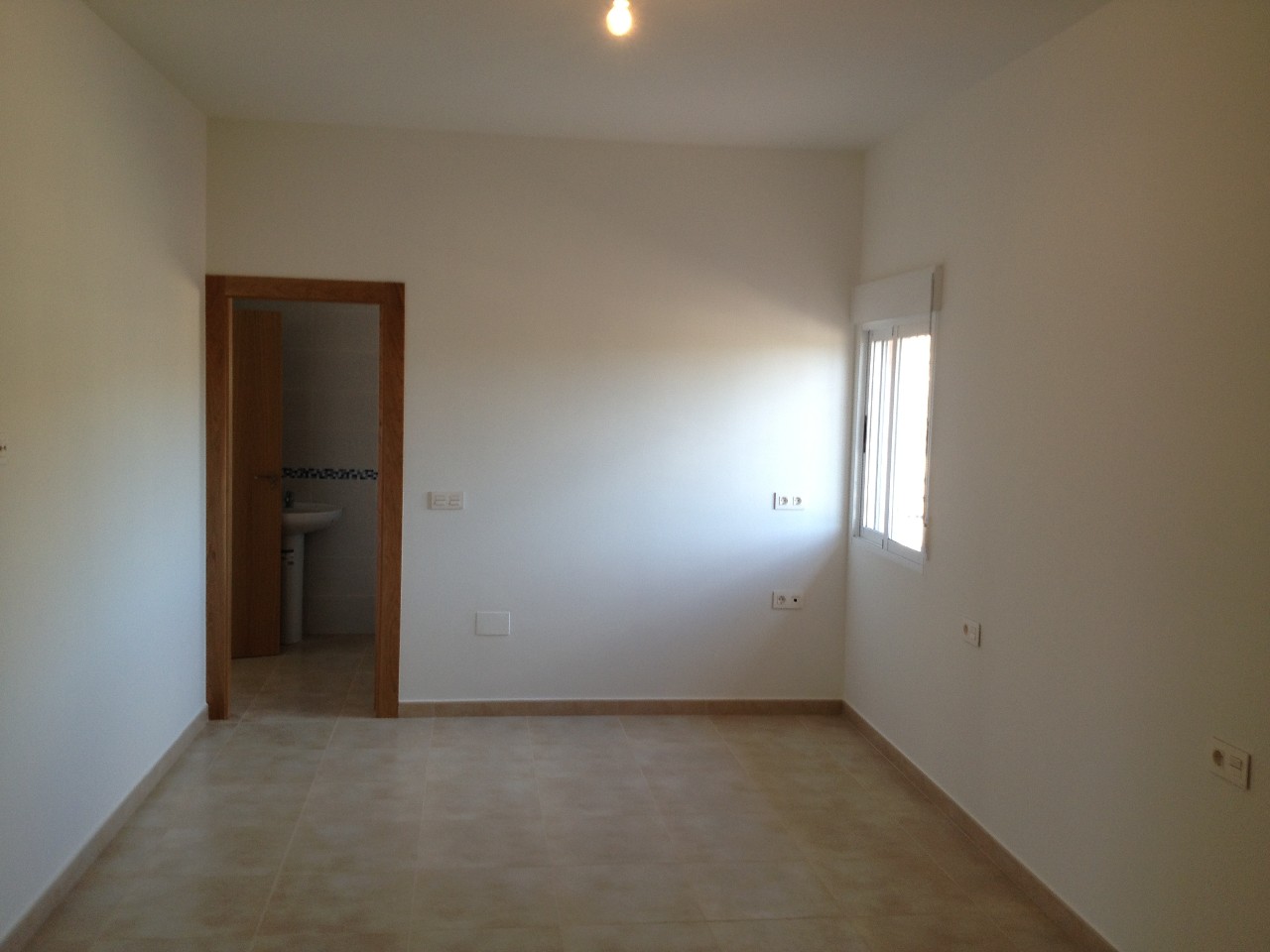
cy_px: 476
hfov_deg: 52.6
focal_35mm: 35
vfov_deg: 40.7
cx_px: 635
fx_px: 1284
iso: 50
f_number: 2.4
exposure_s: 1/40
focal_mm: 4.28
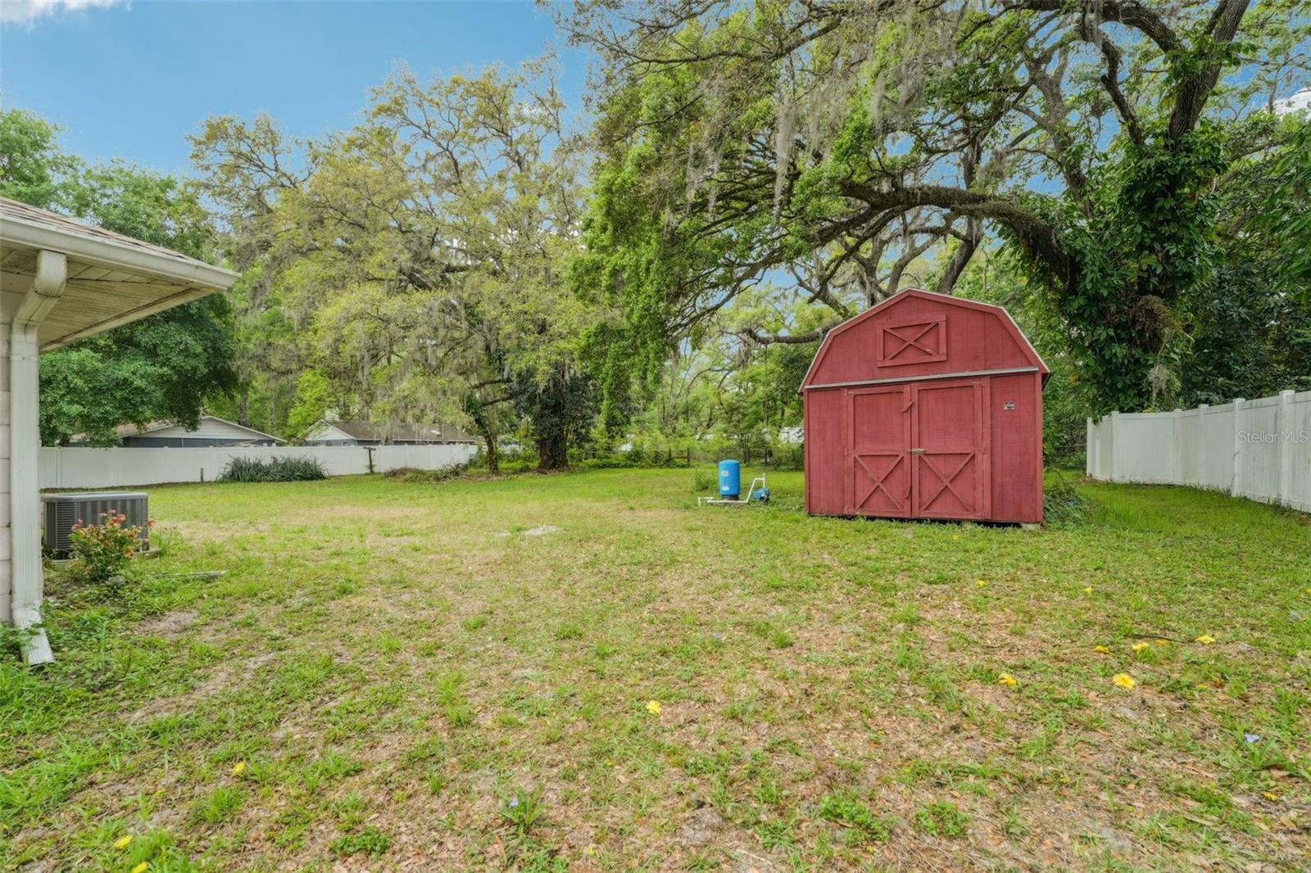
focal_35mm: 14
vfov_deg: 81.2
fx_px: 510
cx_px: 656
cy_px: 436
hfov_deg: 104.3
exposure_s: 1/125
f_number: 8
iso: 400
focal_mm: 14
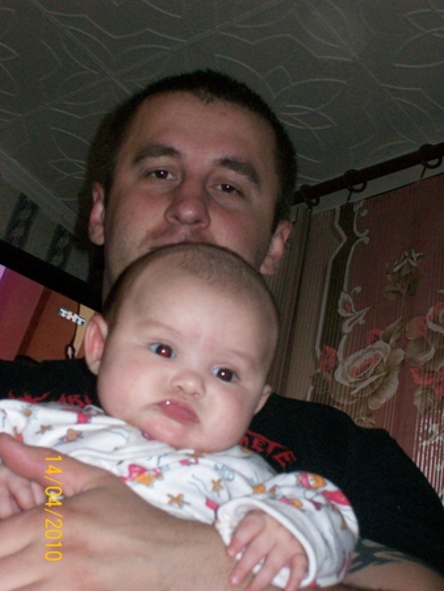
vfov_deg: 26.3
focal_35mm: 74
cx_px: 222
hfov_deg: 19.9
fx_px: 1264
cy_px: 296
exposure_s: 1/183
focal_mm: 12.4
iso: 400
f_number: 4
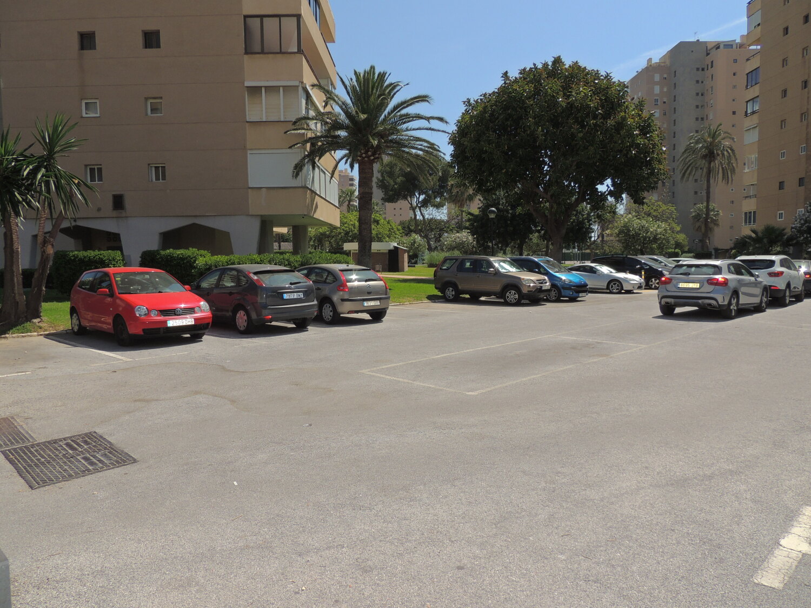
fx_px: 562
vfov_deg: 56.8
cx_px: 406
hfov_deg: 71.6
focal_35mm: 24
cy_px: 304
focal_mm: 4.3
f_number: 3
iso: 100
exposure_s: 1/1600
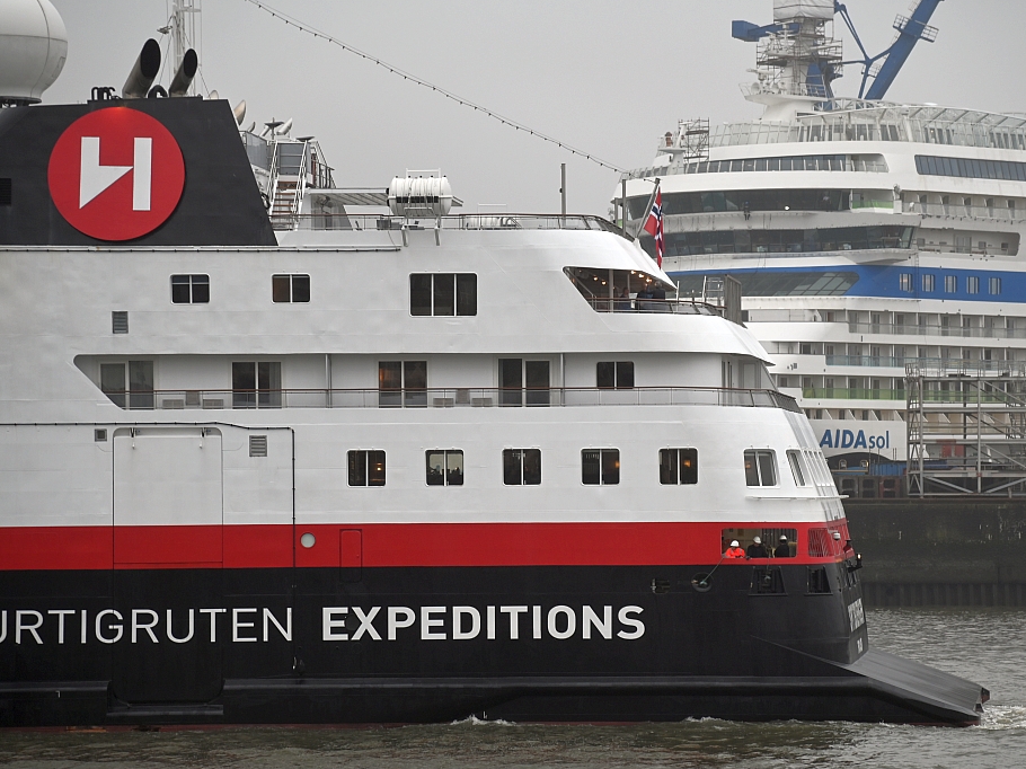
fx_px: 3852
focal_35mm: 130
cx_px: 510
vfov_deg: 11.4
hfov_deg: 15.2
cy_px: 385
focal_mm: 120
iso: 320
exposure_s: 1/500
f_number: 4
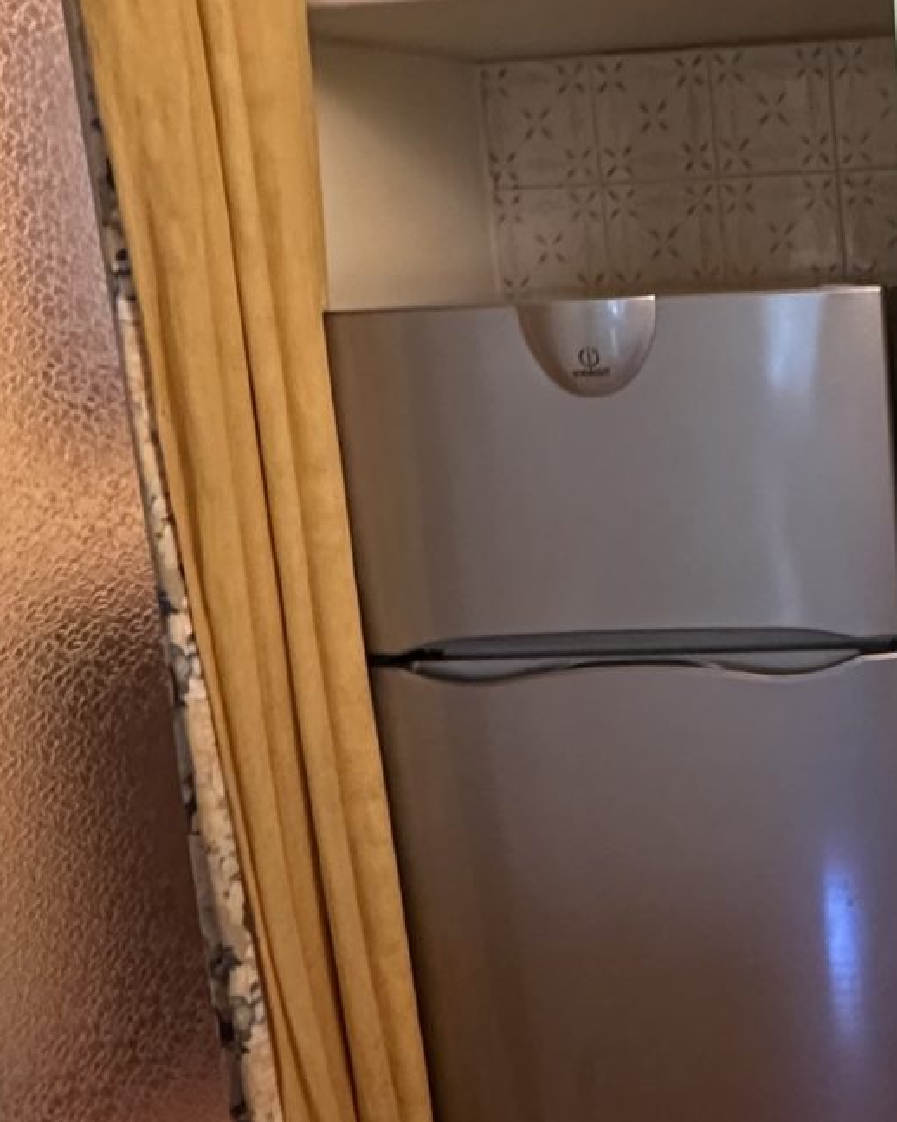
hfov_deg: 25.6
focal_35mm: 54
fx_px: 1793
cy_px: 635
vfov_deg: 34.7
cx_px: 1030
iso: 400
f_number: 2.2
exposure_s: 1/50
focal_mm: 2.22
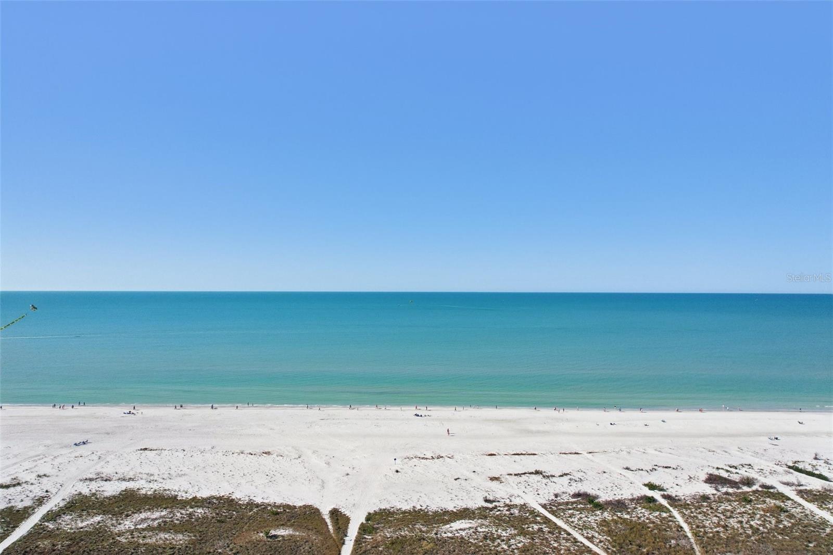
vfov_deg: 57.2
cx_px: 416
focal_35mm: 22
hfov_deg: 78.6
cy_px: 278
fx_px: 509
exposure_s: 1/4000
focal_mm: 8.4
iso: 140
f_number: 2.8
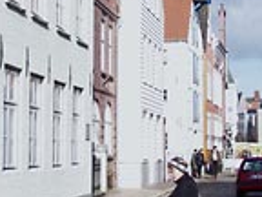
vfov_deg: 11.0
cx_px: 118
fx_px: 1014
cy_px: -5
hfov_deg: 14.7
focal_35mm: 134
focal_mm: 8.5
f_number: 4.5
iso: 64
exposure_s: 1/800
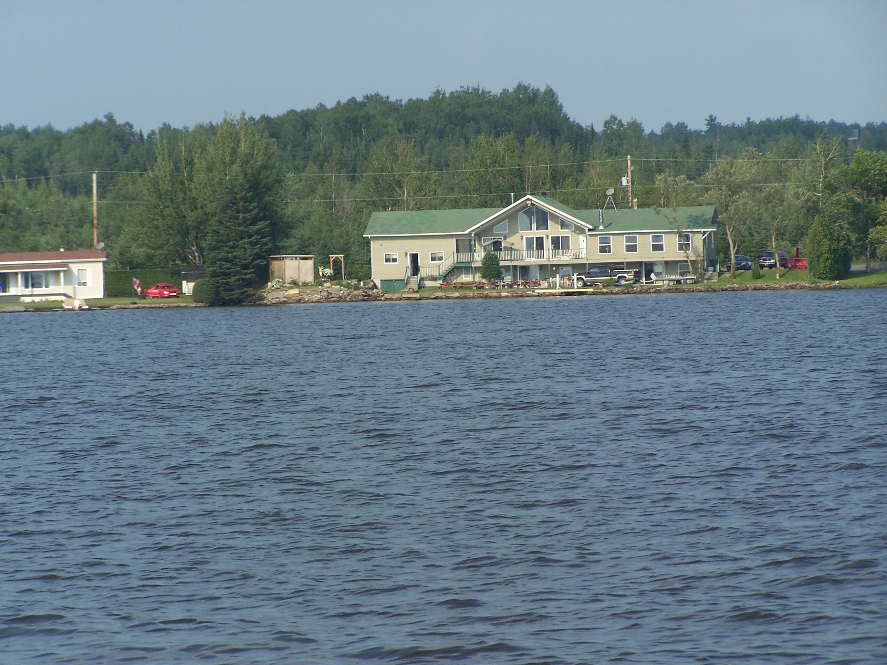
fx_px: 4843
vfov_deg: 7.9
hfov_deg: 10.5
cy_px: 332
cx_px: 444
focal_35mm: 189
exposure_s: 1/750
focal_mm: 31.3
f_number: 4.5
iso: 80
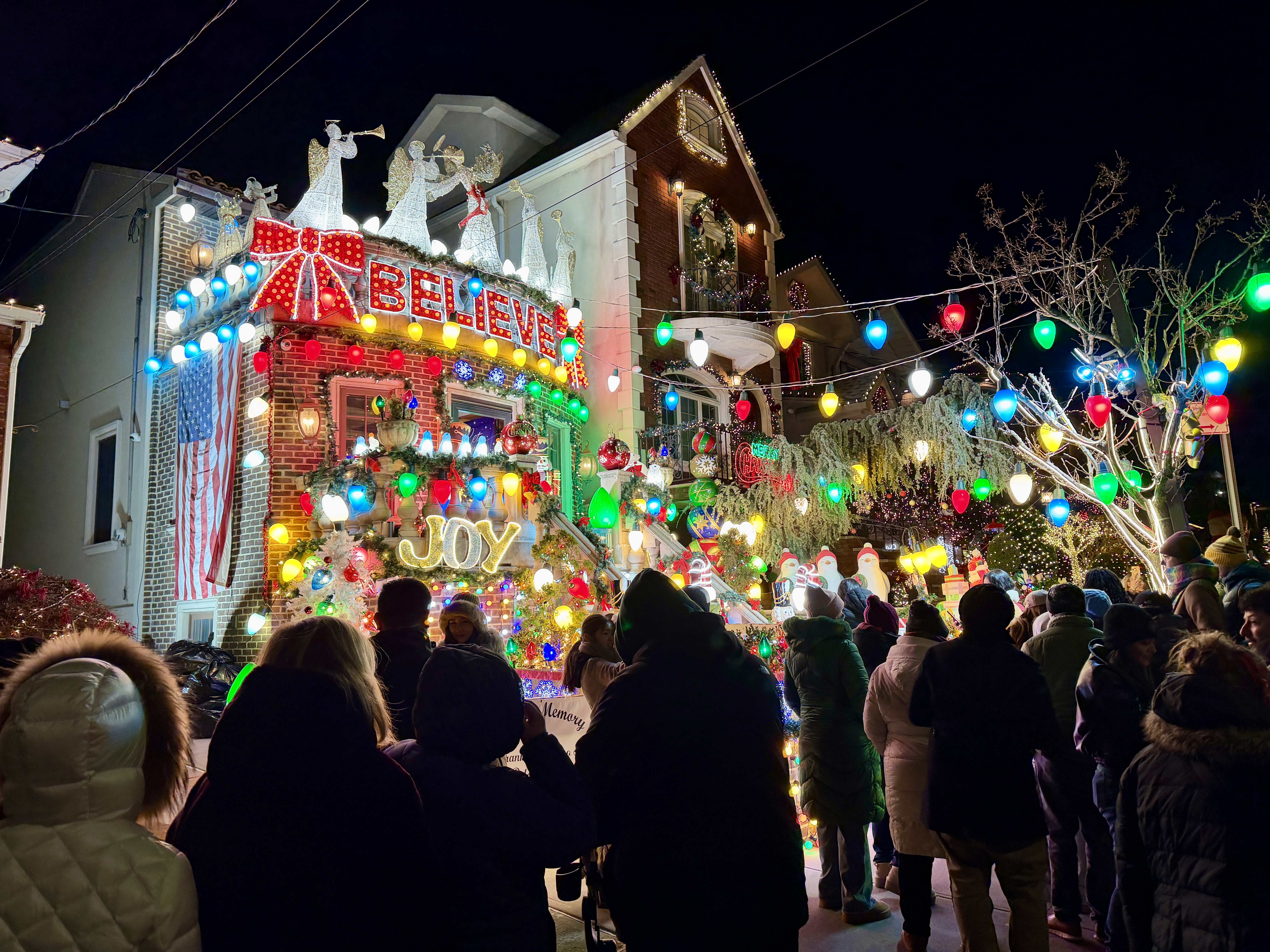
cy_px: 476
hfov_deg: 71.6
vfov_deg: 56.8
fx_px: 881
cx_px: 635
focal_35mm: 24
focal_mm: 6.76
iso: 160
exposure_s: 1/120
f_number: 1.78
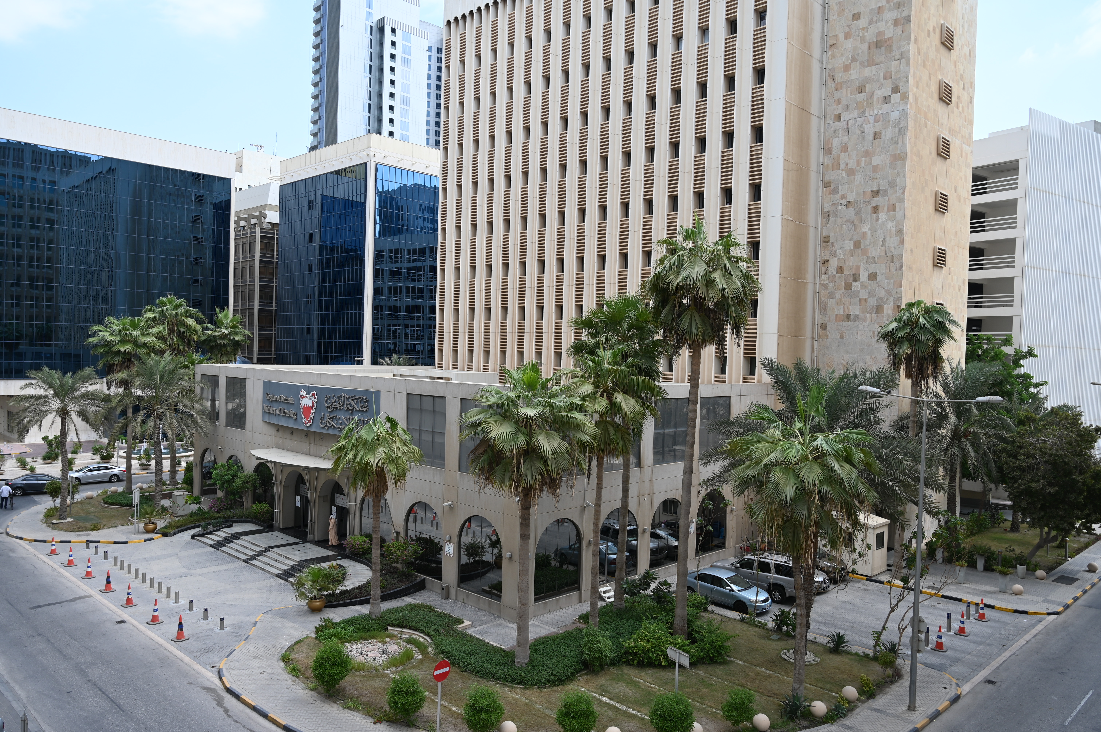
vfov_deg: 48.7
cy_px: 366
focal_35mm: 26
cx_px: 550
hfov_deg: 68.4
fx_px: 810
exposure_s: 1/250
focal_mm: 26.5
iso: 100
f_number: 5.6
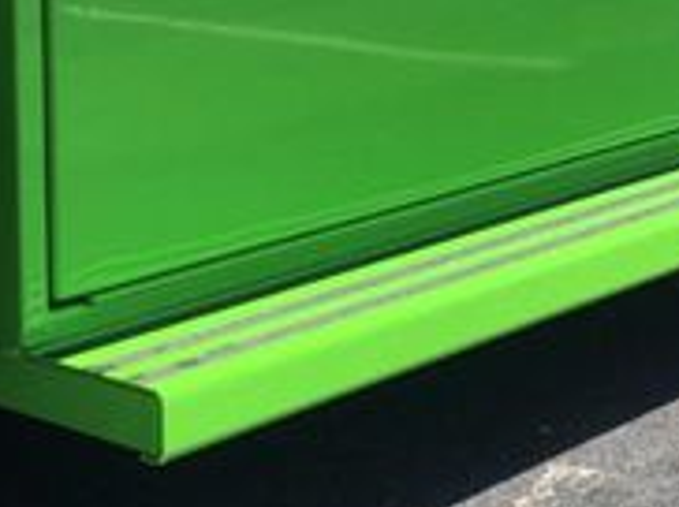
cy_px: 56
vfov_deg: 14.3
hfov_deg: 19.3
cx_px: 317
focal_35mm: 102
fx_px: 1998
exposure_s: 1/777
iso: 25
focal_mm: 4.15
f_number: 2.2
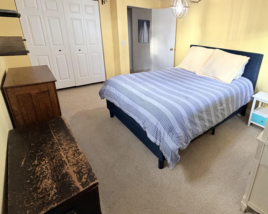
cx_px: 171
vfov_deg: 67.4
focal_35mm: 20
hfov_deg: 78.5
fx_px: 159
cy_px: 85
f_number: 2.2
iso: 400
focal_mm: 2.22
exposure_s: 1/60
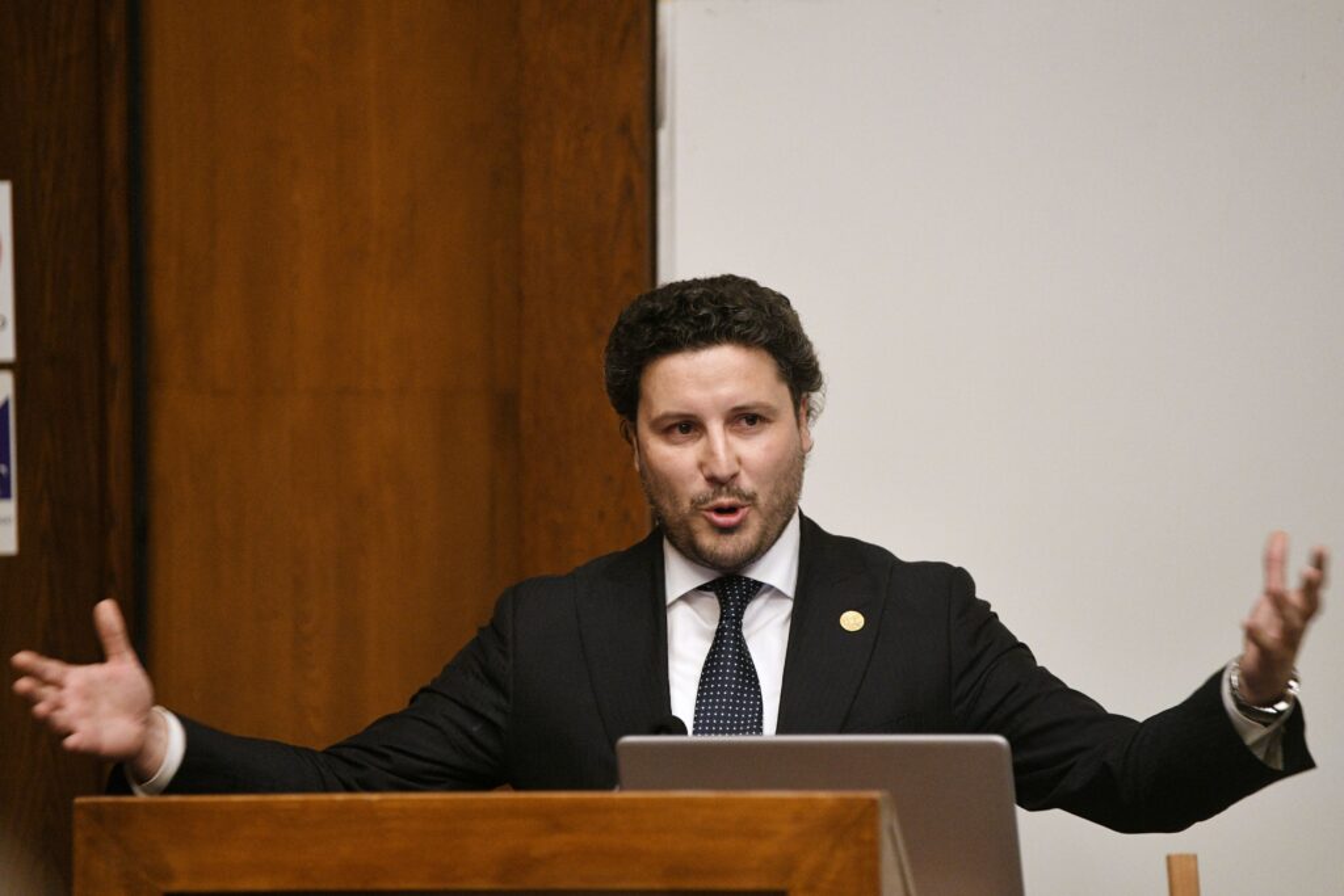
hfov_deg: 12.1
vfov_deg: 8.1
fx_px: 6347
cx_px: 672
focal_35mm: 170
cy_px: 448
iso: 3200
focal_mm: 170
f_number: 2.8
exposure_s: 1/125
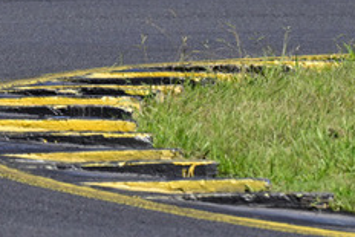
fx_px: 12926
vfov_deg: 1.1
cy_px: -138
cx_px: -119
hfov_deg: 1.6
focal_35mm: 1310
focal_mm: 380
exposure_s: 1/640
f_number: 11
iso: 500
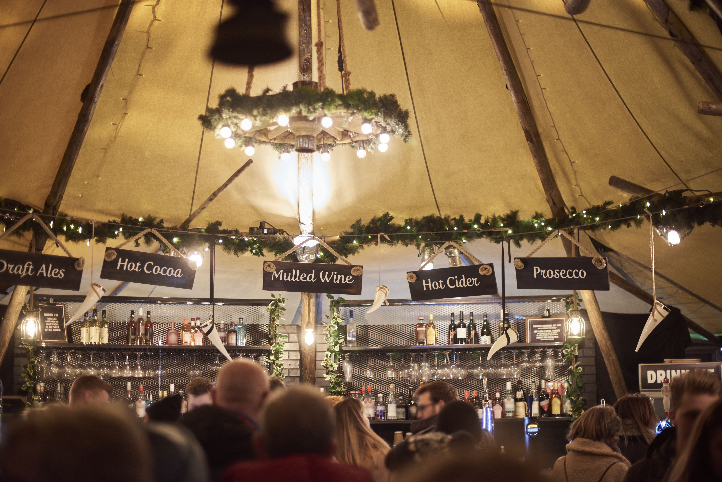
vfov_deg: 27.0
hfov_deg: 39.6
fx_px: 1003
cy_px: 241
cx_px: 361
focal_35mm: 50
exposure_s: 1/125
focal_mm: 50
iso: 1250
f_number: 1.8
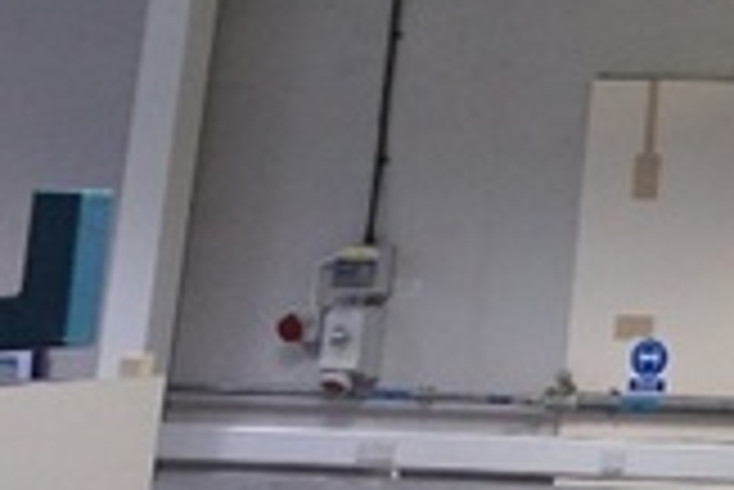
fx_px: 2163
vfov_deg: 12.4
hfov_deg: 15.6
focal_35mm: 106
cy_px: -207
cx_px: 1436
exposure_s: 1/160
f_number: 3.5
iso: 1600
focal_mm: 16
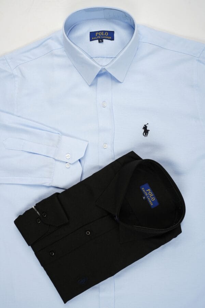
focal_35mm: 39
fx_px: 331
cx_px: 102
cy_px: 154
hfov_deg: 34.5
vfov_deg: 49.9
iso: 50
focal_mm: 38.7
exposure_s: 1/80
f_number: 11
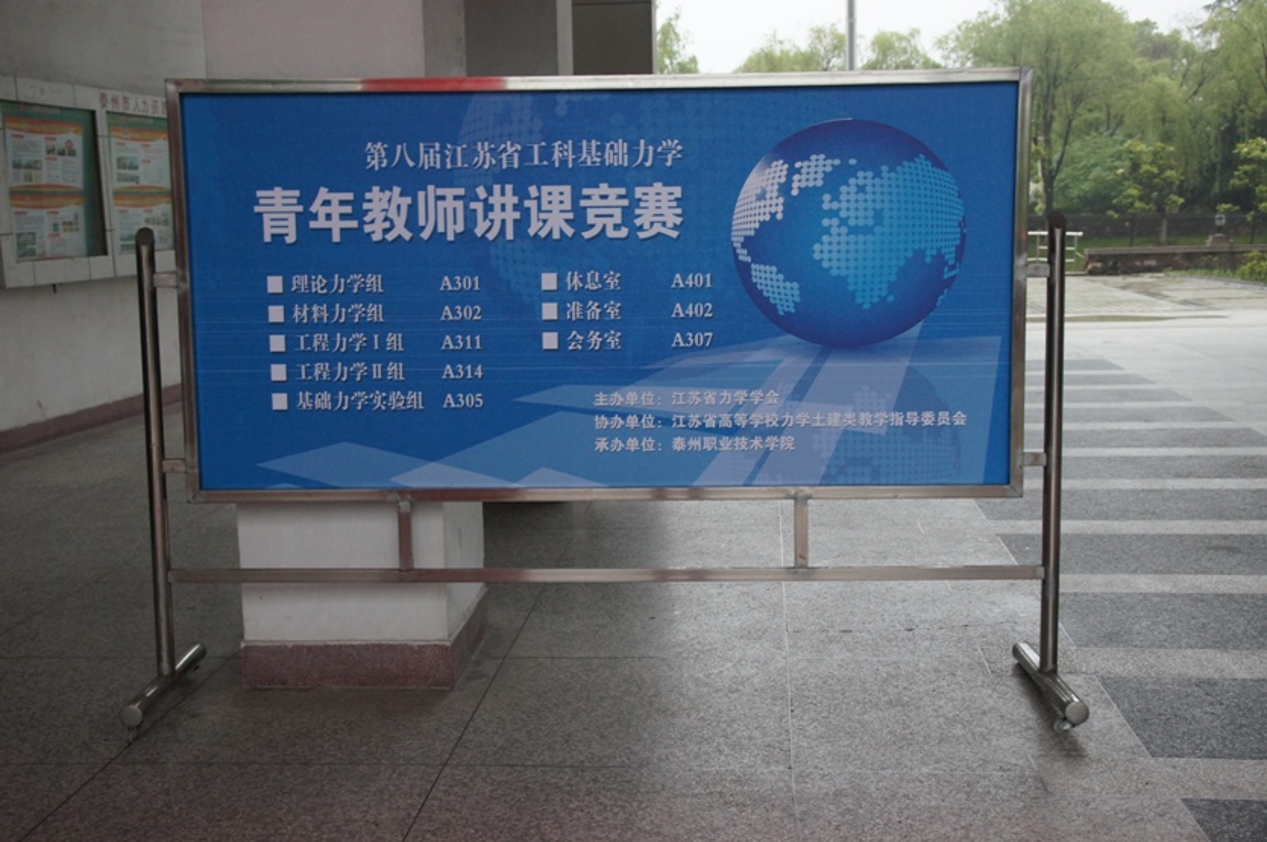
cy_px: 421
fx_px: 1477
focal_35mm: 42
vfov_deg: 31.8
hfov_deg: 46.4
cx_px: 634
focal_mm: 28
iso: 1600
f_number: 5
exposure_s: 1/60
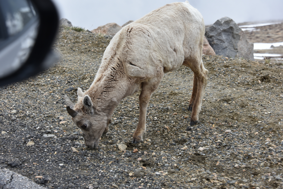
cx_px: 142
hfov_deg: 24.8
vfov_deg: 16.7
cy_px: 94
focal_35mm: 82
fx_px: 645
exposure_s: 1/250
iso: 100
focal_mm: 82
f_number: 8
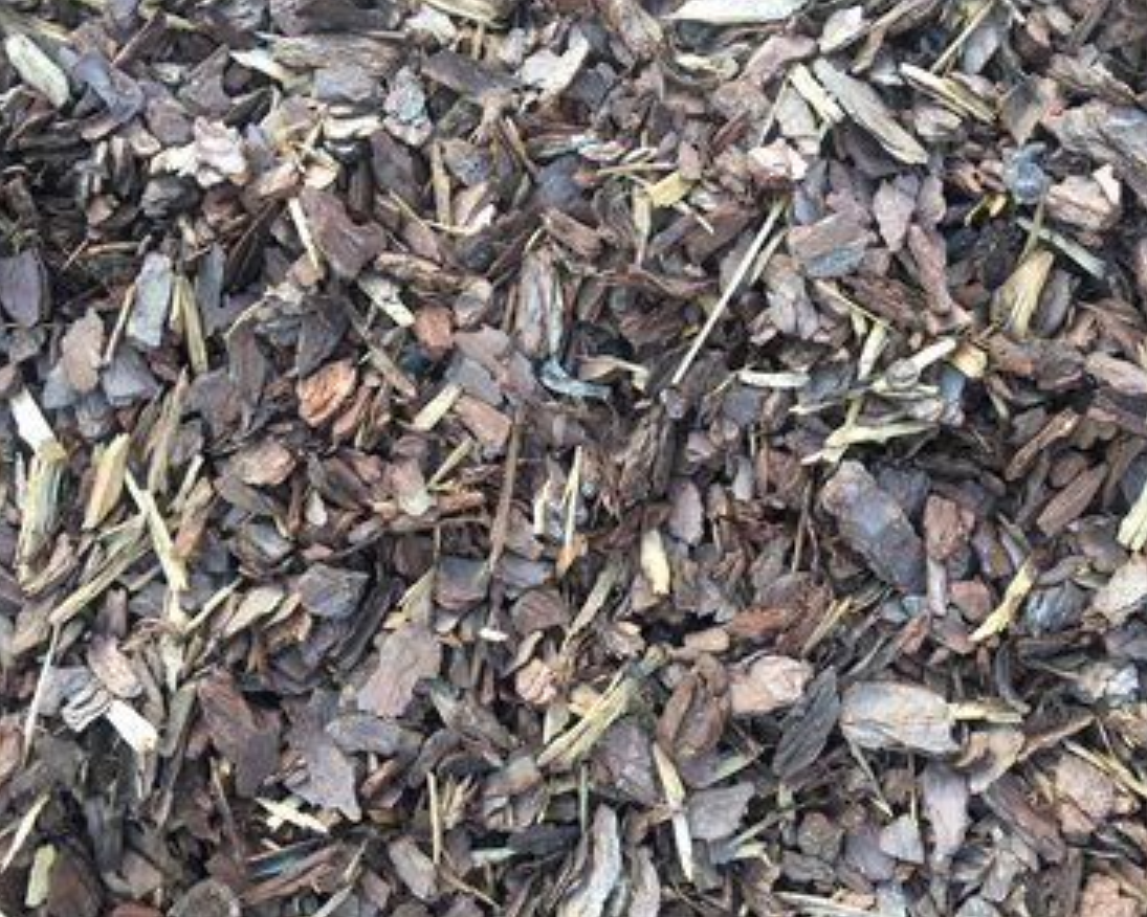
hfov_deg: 57.1
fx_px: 1052
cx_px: 606
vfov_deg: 47.1
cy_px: 452
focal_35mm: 31
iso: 32
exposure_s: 1/120
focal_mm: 4.15
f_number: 2.2
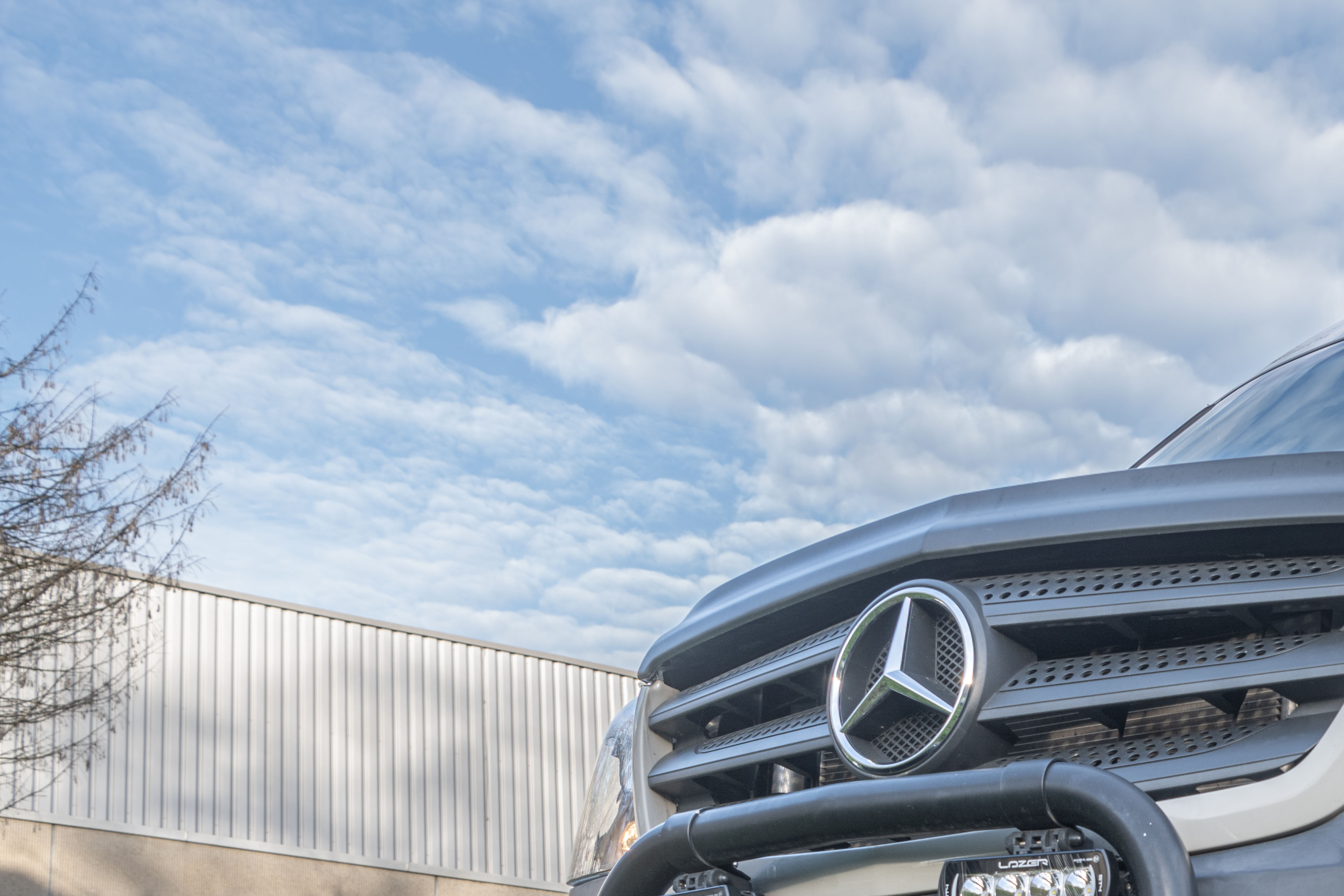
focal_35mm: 49
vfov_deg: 26.3
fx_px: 1829
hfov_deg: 36.2
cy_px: 855
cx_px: 1355
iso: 64
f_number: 7.1
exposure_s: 1/50
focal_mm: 24
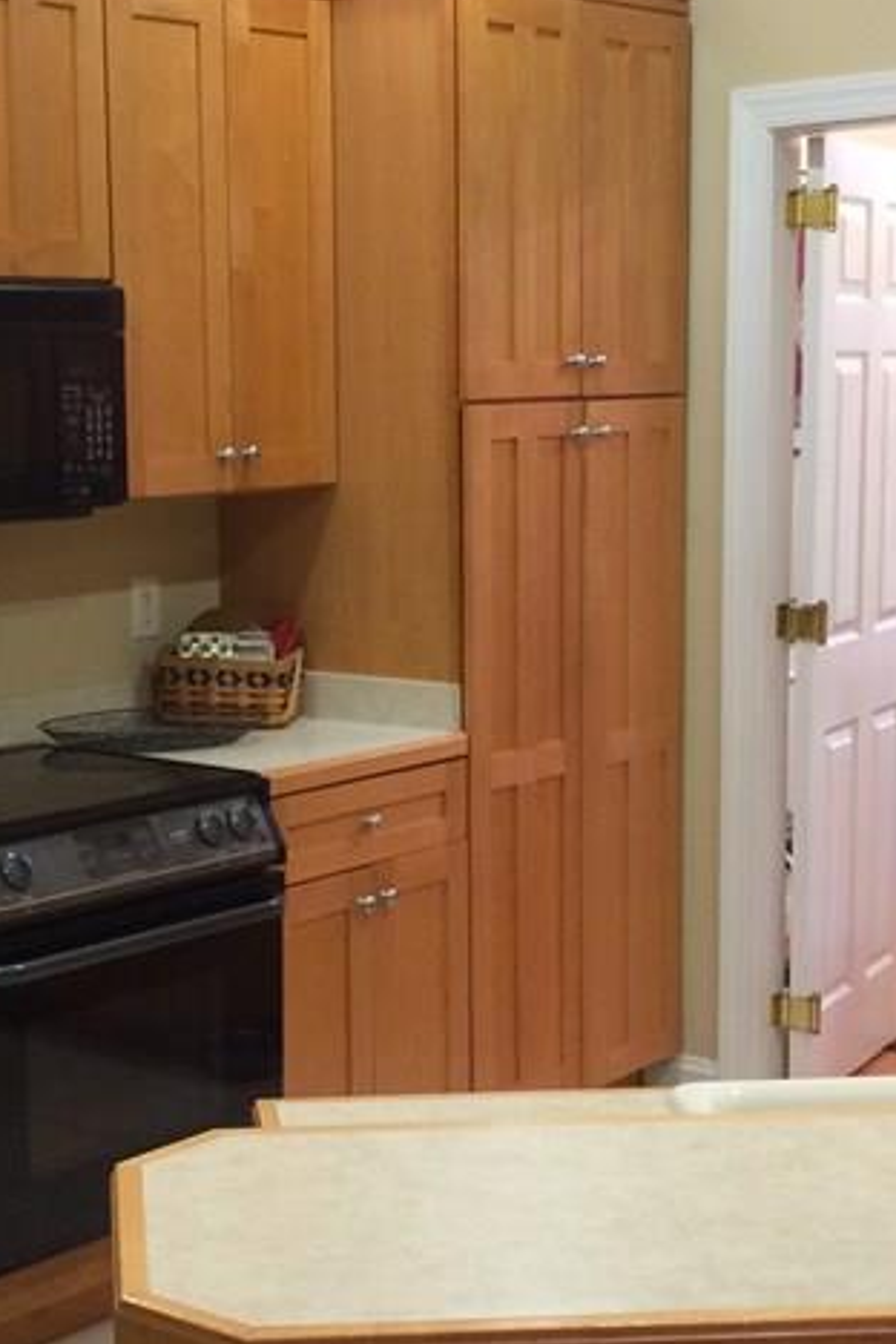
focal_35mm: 66
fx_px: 2464
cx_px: 261
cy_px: 827
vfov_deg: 30.4
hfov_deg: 20.5
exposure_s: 1/30
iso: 160
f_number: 2.2
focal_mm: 4.15
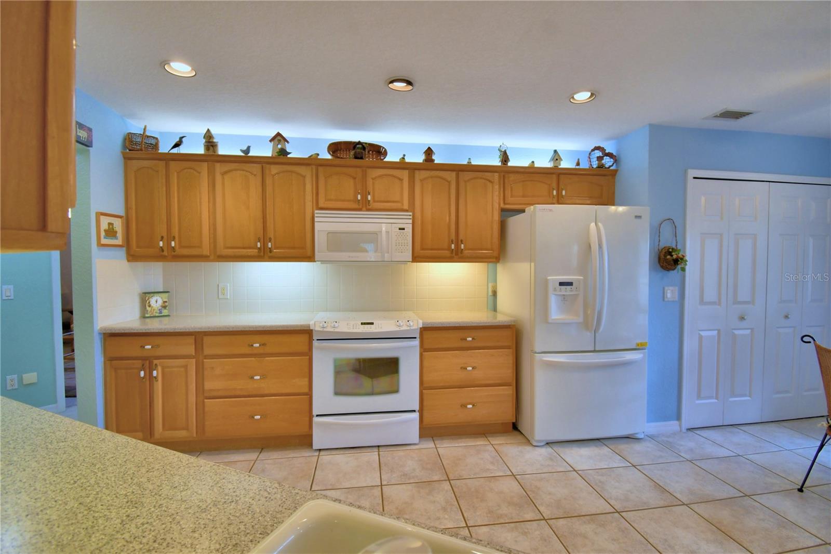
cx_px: 416
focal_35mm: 15
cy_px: 277
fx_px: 346
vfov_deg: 77.3
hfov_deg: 100.4
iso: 400
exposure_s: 1/100
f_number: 4.5
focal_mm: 10
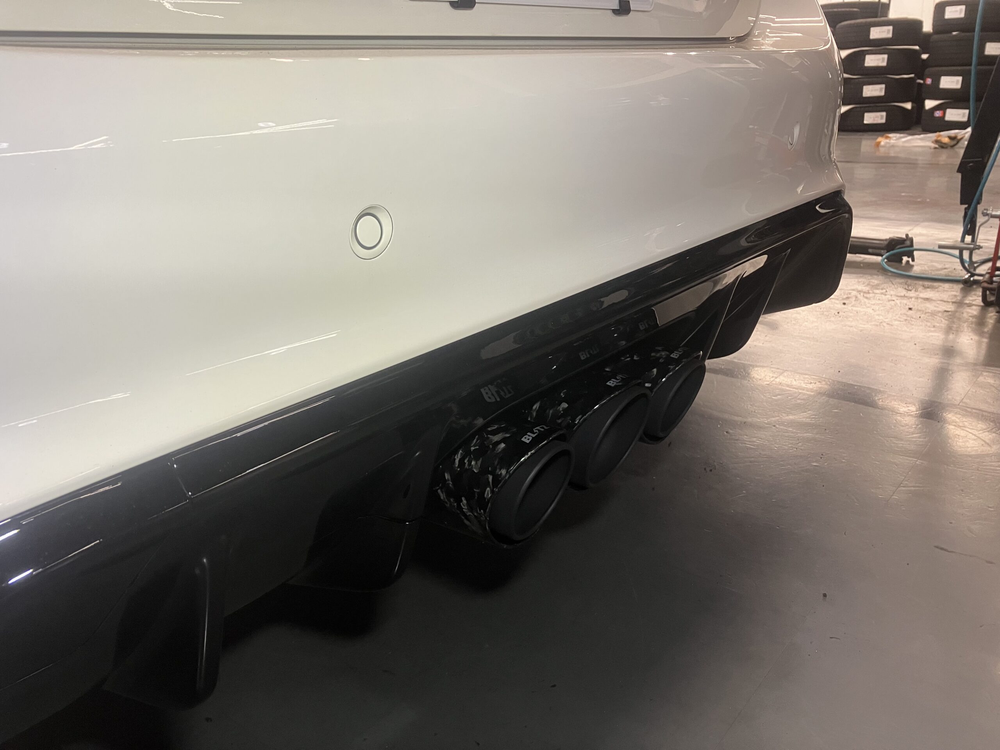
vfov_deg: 49.7
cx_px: 500
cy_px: 375
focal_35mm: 28
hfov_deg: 63.4
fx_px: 809
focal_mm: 3.99
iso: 80
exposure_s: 1/69
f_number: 1.8
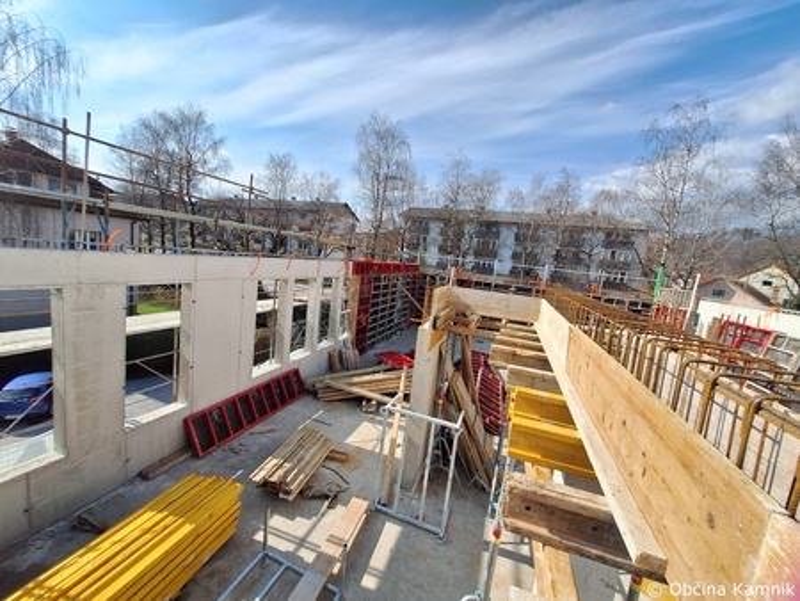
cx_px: 400
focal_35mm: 13
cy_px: 300
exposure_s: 1/2703
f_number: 2.2
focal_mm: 1.74
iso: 40
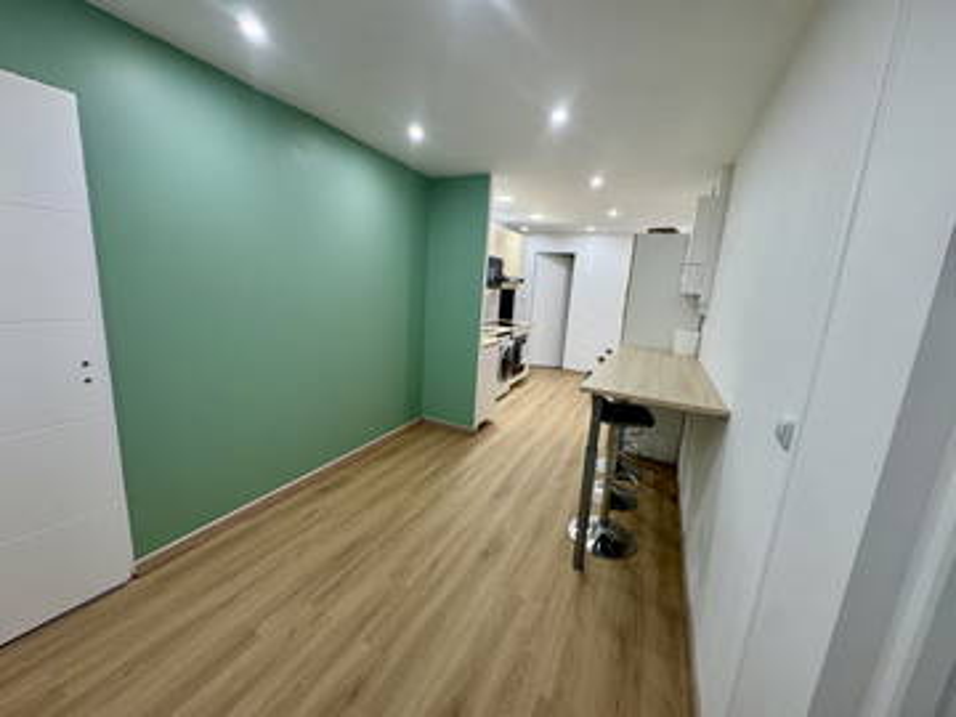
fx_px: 387
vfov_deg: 85.7
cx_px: 478
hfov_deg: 102.1
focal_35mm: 14
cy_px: 358
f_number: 2.2
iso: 125
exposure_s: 1/100
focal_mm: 2.22
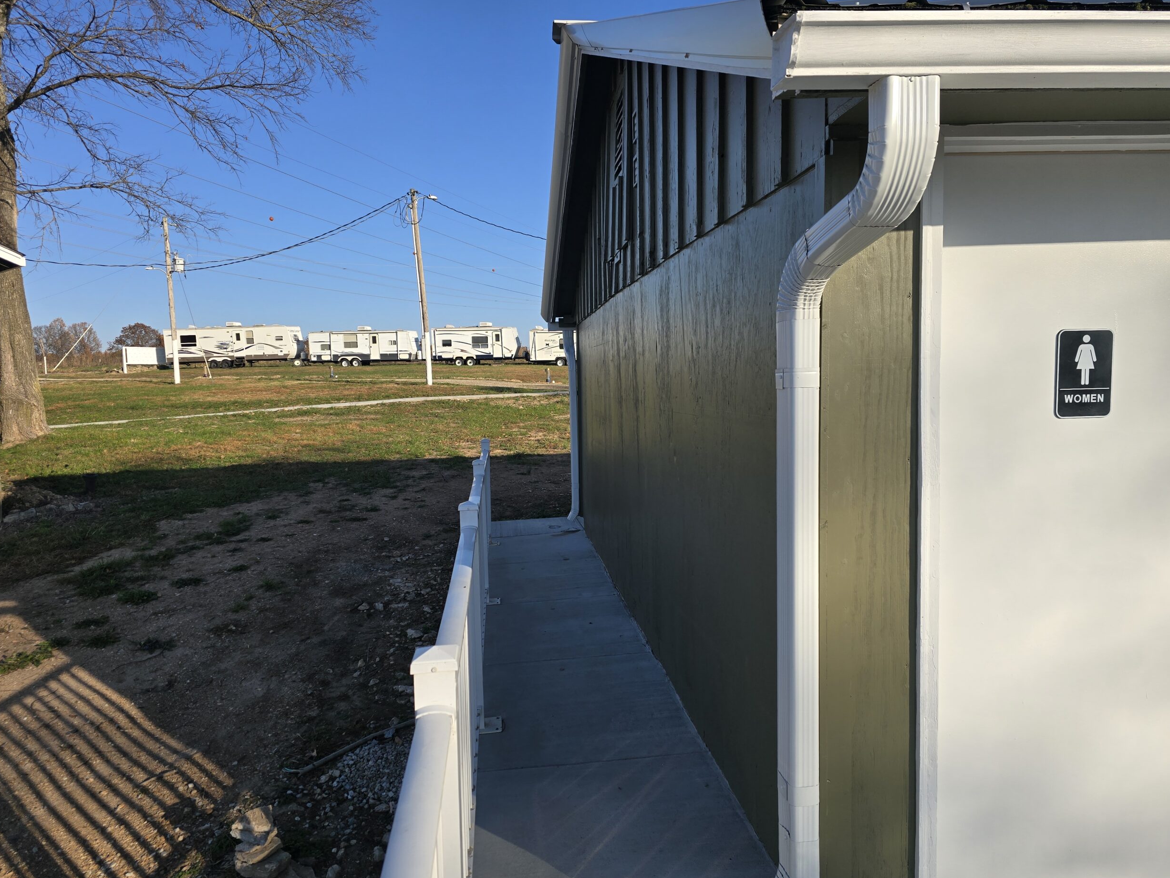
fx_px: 811
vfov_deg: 56.8
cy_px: 441
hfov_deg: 71.6
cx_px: 576
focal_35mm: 24
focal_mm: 6.3
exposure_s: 1/703
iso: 12
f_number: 1.7
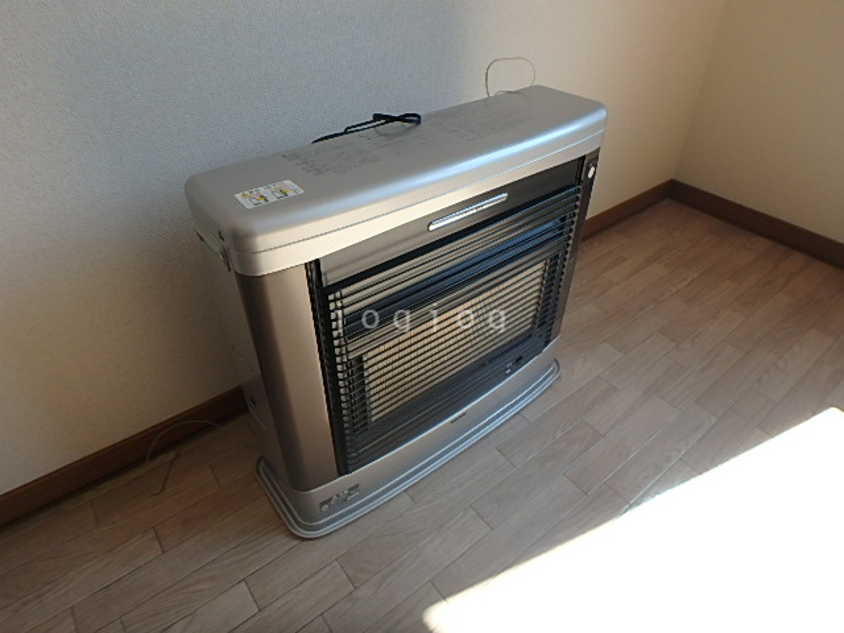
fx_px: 512
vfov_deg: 63.4
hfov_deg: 79.0
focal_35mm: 21
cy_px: 316
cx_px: 422
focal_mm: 3.7
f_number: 3.5
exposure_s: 1/160
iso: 125
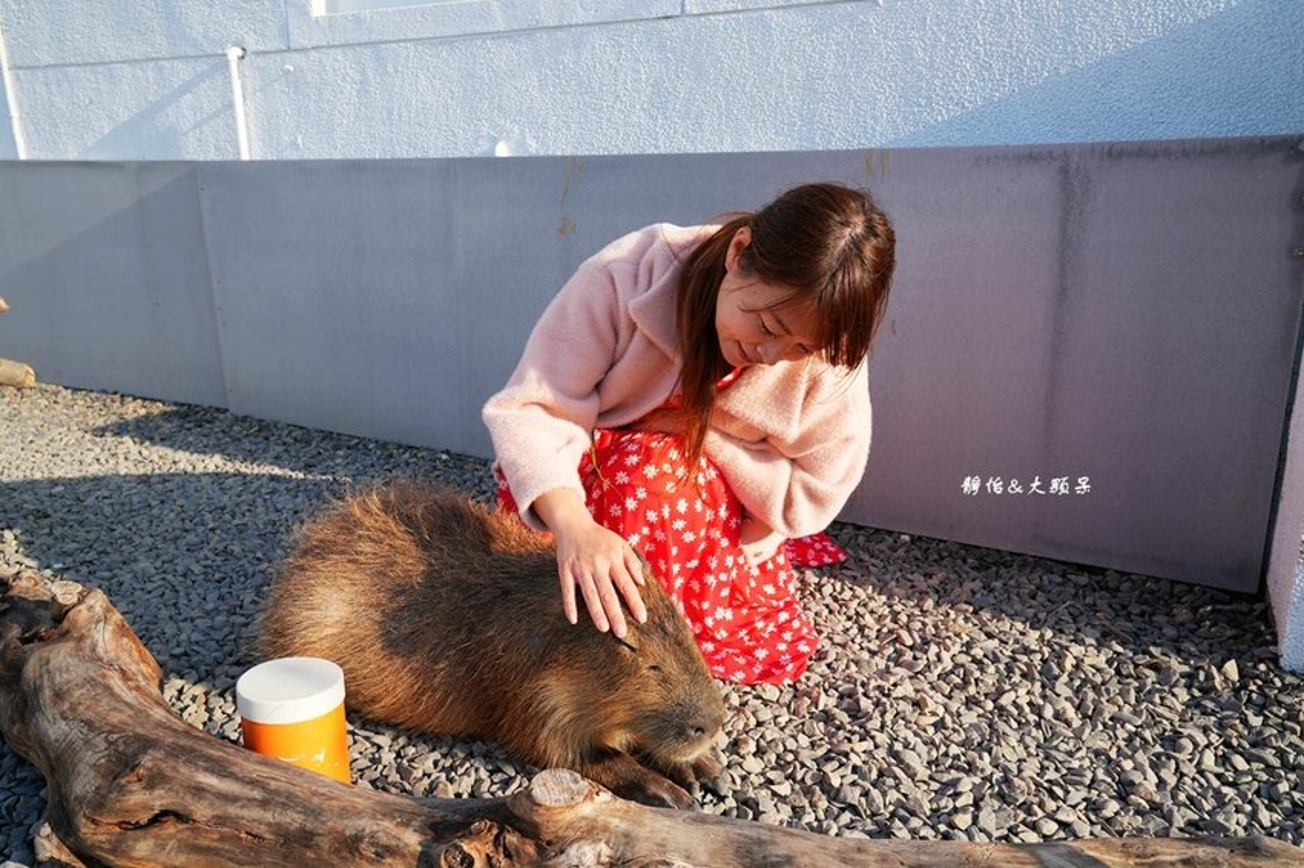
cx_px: 652
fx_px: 1014
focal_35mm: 28
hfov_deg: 65.5
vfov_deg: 46.4
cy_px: 434
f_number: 8
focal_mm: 28
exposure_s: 1/250
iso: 160
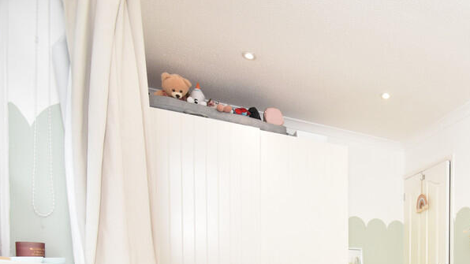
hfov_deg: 61.7
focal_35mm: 27
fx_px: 336
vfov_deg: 38.0
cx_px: 400
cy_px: 267
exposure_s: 1/60
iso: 1400
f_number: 9
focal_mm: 10
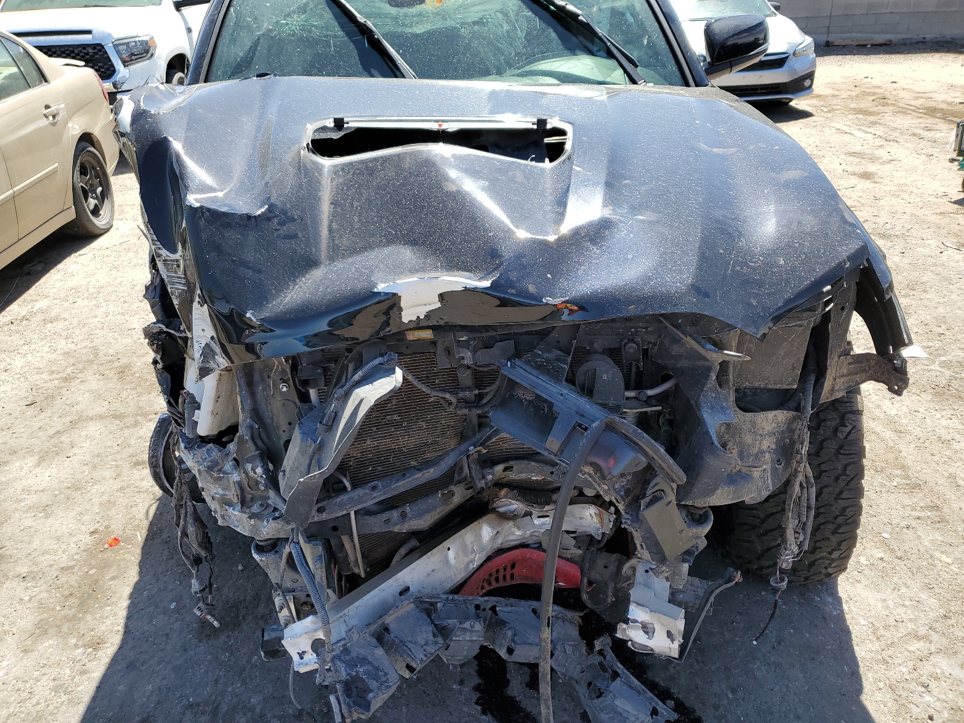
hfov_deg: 67.3
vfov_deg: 53.1
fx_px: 724
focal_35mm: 26
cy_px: 362
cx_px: 482
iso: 50
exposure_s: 1/1111
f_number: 1.5
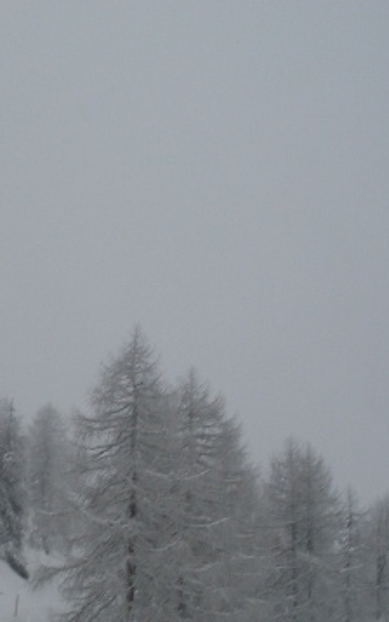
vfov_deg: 28.4
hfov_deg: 17.8
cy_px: 400
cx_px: 36
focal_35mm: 72
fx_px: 1220
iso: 80
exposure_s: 1/180
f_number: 8.4
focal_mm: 6.3
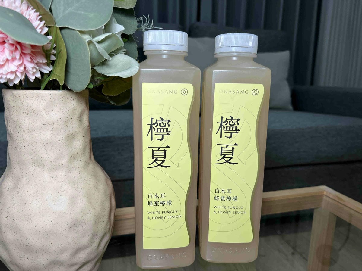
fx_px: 272
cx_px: 181
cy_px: 136
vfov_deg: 53.1
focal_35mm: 26
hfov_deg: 67.3
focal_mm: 5.7
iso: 40
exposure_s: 1/152
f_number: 1.5
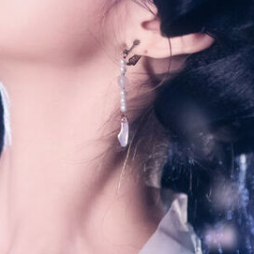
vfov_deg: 2.7
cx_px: -11
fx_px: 5471
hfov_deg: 2.7
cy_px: 22
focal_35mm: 659
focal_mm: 200
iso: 5000
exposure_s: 1/200
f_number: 2.8
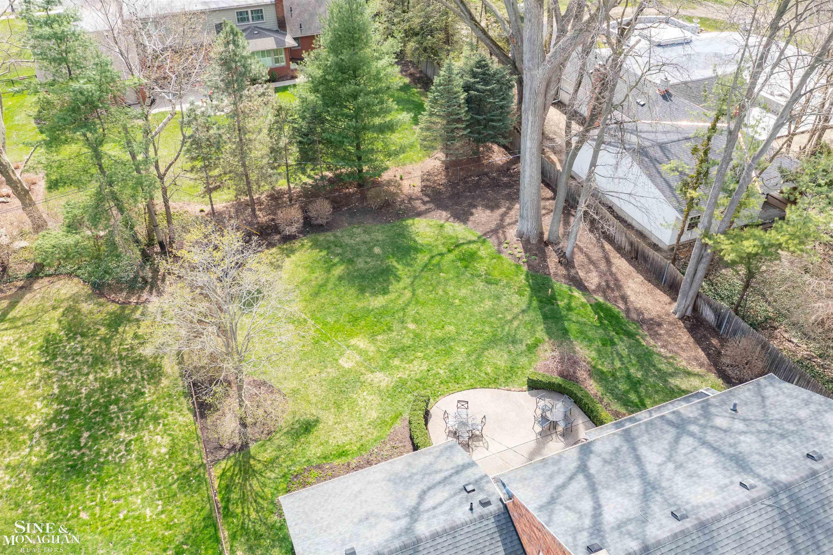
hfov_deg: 65.5
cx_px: 416
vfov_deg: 46.4
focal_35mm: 28
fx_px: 648
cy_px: 278
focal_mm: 10.26
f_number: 4.5
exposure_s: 1/160
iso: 100
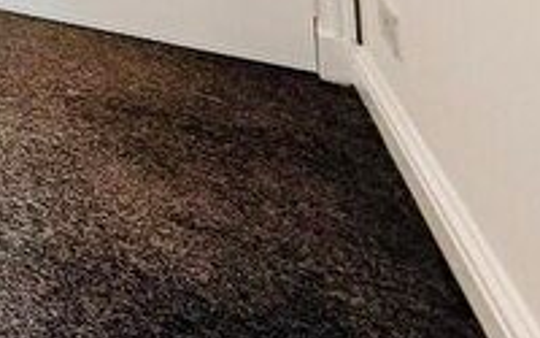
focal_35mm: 52
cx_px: -319
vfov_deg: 17.3
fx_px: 765
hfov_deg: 25.7
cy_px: -353
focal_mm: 2.22
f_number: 2.2
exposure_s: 1/100
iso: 320
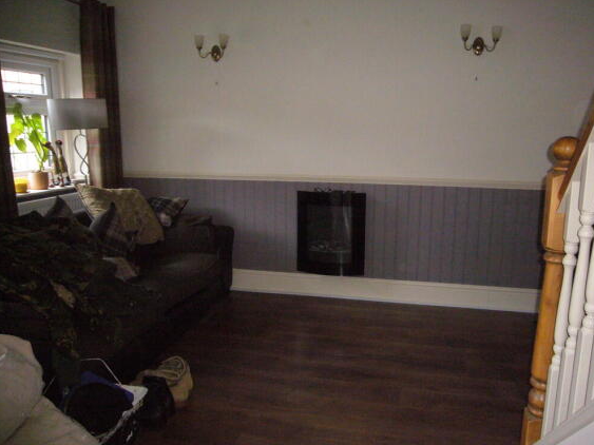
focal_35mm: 29
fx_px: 498
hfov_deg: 61.7
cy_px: 228
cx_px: 304
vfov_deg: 48.2
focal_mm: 4.6
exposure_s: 1/30
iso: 400
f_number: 2.8
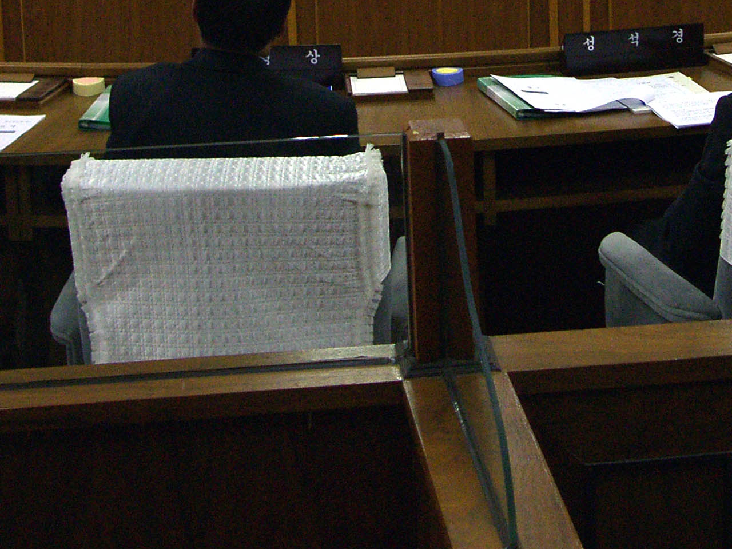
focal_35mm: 102
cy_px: -11
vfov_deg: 14.3
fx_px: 2157
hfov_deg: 19.2
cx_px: 503
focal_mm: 10.3
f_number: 2.5
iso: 100
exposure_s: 1/125
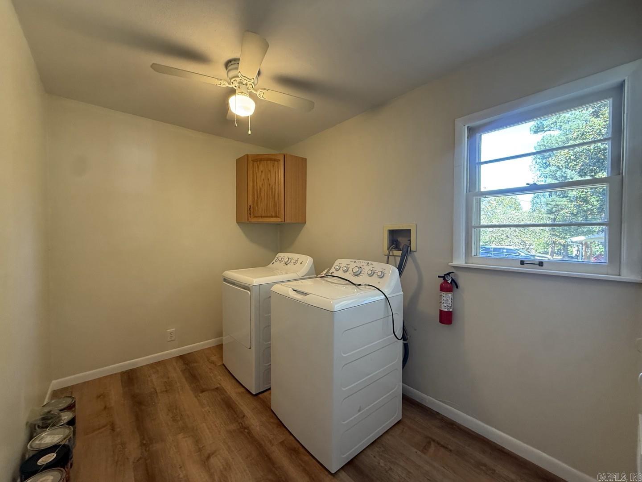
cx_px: 321
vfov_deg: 85.7
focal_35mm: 14
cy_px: 241
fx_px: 260
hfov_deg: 102.1
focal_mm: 2.22
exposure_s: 1/60
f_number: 2.2
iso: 250
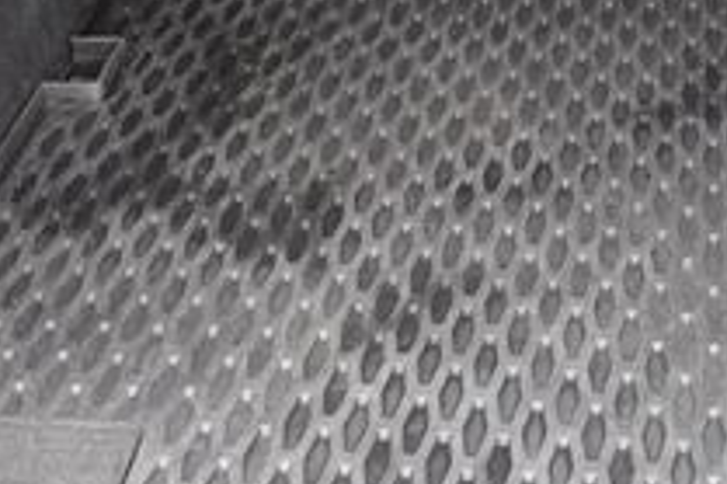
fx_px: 1856
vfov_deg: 14.8
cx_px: 626
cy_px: 219
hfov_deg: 21.7
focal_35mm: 92
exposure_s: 1/25
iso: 400
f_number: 7.1
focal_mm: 20
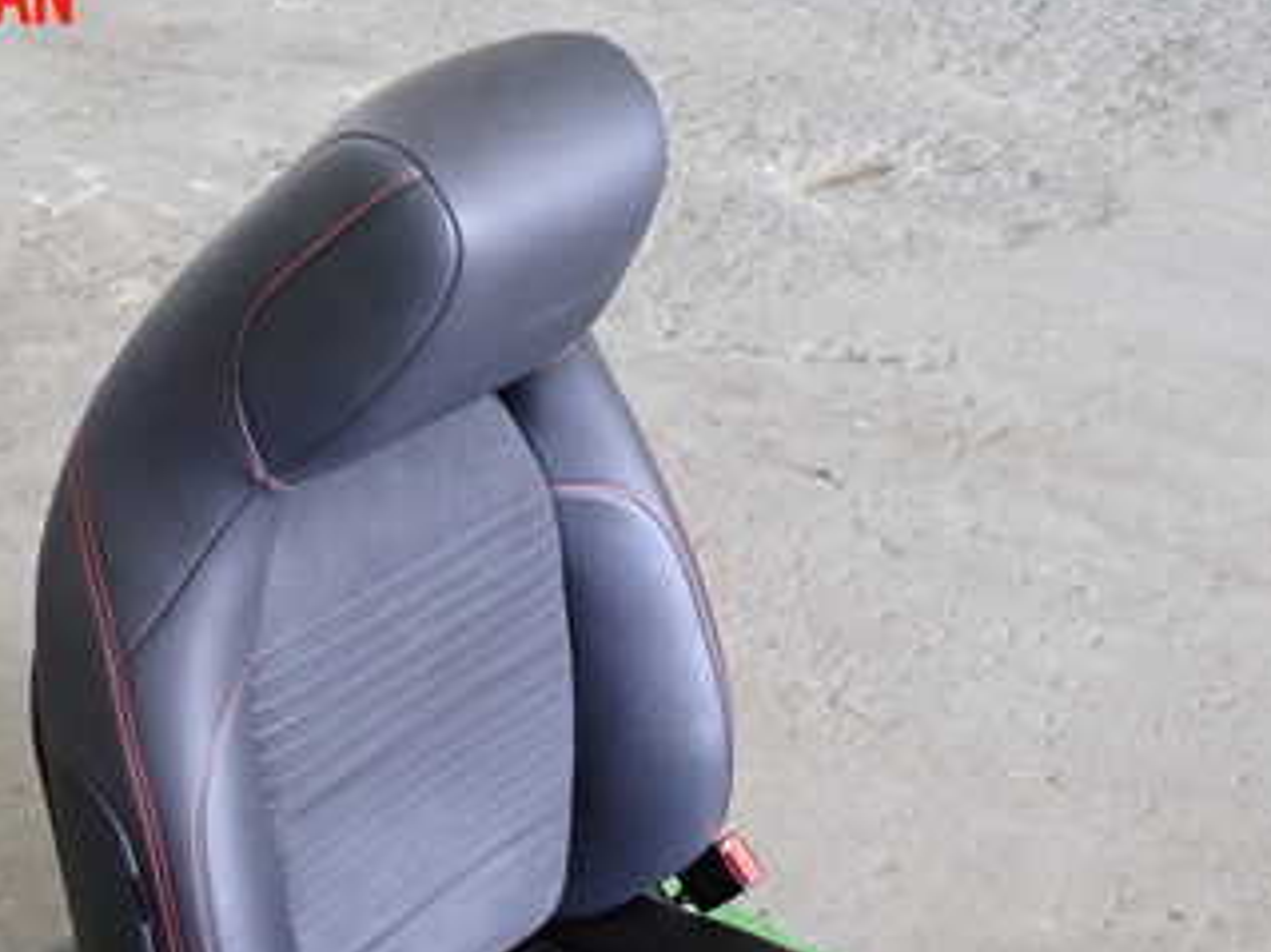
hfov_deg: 40.4
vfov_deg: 29.7
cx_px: 546
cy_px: 844
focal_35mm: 47
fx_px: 1725
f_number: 2
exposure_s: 1/30
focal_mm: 4.5
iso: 320
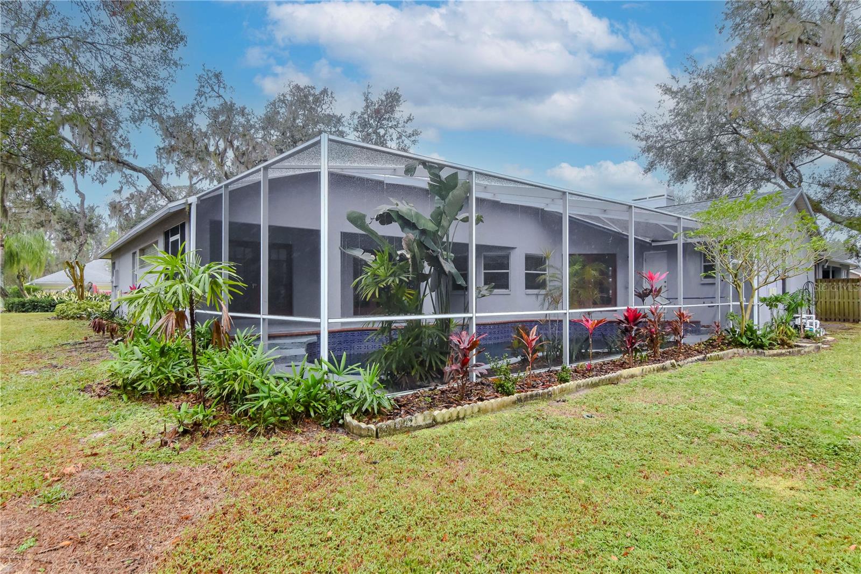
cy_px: 287
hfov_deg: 85.4
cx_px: 430
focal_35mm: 20
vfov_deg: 63.2
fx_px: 466
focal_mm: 13
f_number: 8
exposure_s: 1/250
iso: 1250
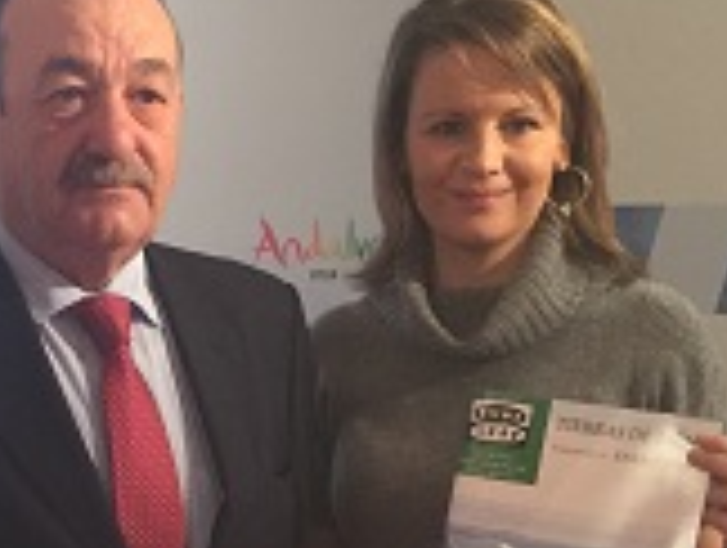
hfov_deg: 18.2
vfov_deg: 13.5
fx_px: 2229
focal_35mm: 106
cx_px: 56
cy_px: 689
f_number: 2.4
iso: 125
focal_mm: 3.3
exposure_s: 1/33
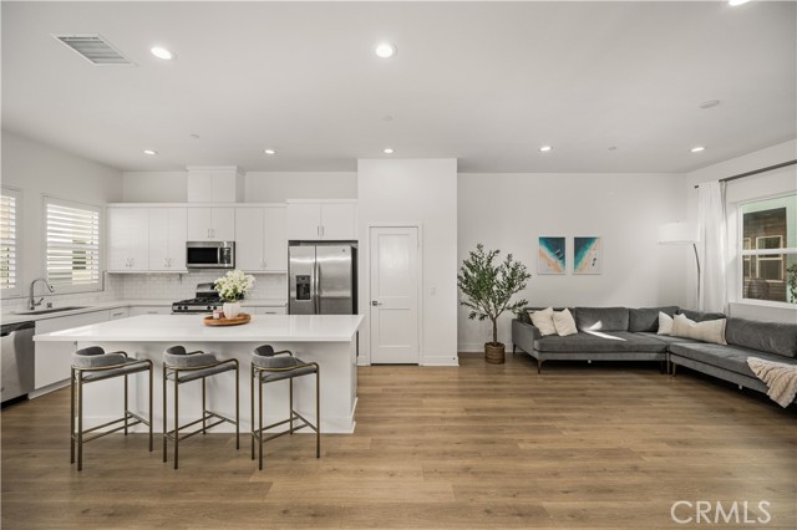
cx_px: 398
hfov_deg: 104.3
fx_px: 310
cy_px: 265
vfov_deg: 81.1
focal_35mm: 14
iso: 100
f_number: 5.6
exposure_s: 1/15
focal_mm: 14
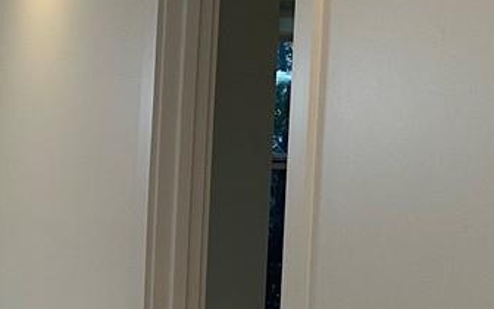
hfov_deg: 15.2
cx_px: -368
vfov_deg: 10.7
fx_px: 1629
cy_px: 308
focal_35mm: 121
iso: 160
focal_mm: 6.86
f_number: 1.78
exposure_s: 1/120
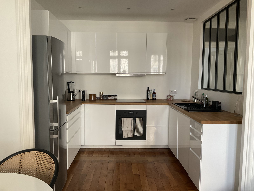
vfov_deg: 48.2
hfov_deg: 61.7
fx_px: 213
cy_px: 96
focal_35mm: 29
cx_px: 127
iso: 80
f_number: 1.8
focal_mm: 3
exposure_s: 1/50
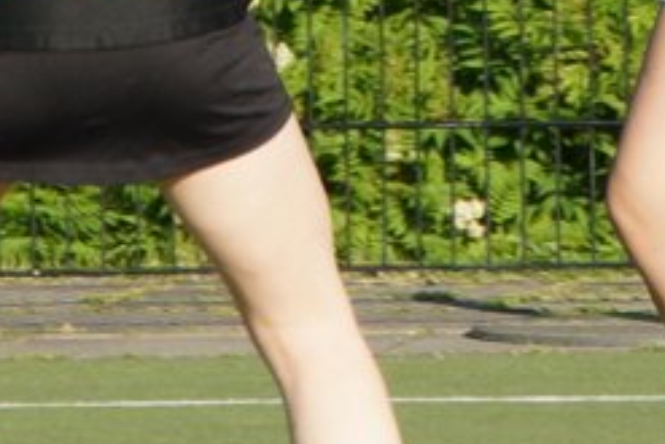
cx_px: 272
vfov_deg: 1.6
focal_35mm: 840
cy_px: -363
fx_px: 15526
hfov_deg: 2.5
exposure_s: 1/250
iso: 200
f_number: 9
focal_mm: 135
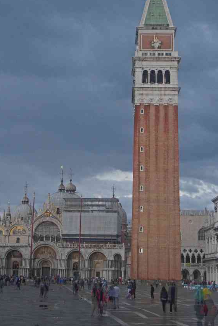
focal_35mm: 51
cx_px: 102
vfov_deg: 38.9
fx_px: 463
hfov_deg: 26.5
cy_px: 157
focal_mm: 29.4
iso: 3200
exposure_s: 1/125
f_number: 5
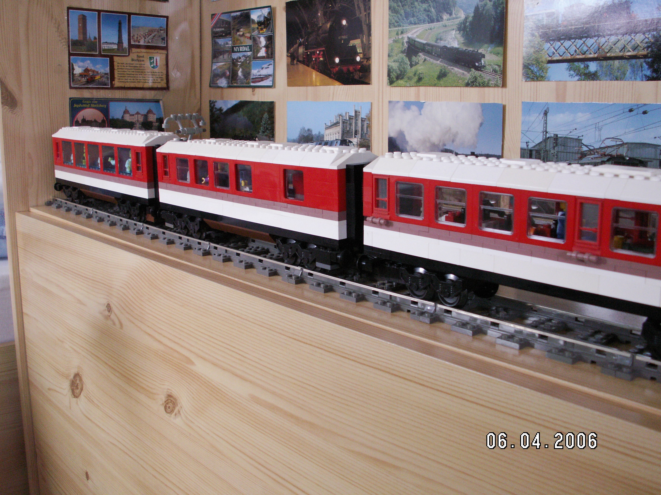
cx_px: 330
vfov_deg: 40.7
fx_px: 668
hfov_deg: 52.6
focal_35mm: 35
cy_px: 248
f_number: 2.8
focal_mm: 5.86
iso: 160
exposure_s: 1/15
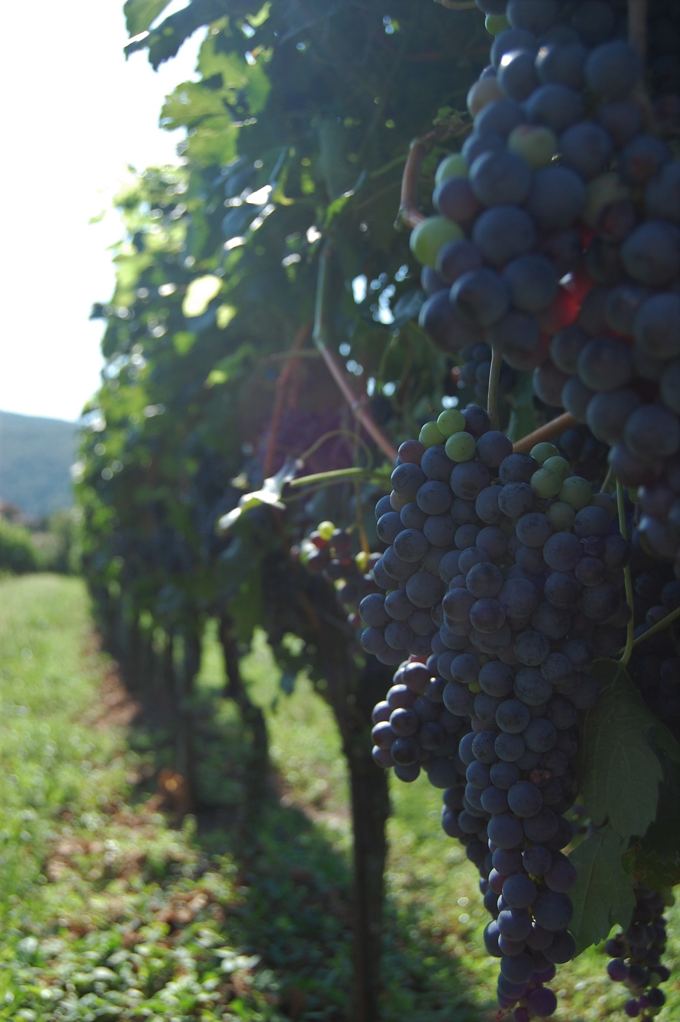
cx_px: 340
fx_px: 1022
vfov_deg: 53.2
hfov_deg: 36.8
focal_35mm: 36
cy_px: 511
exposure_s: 1/500
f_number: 4
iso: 200
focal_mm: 24
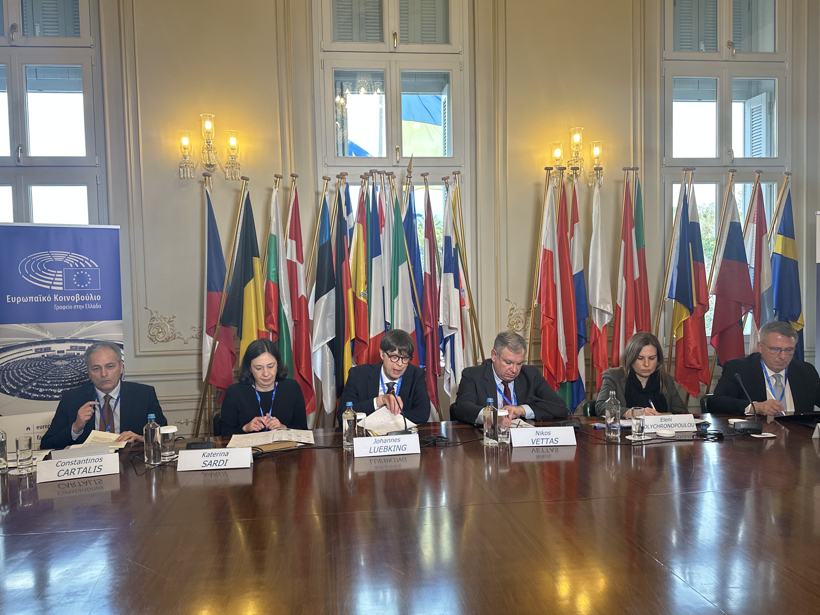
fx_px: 616
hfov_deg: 67.3
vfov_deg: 53.0
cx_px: 394
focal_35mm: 26
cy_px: 318
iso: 200
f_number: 1.78
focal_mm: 6.86
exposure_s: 1/100
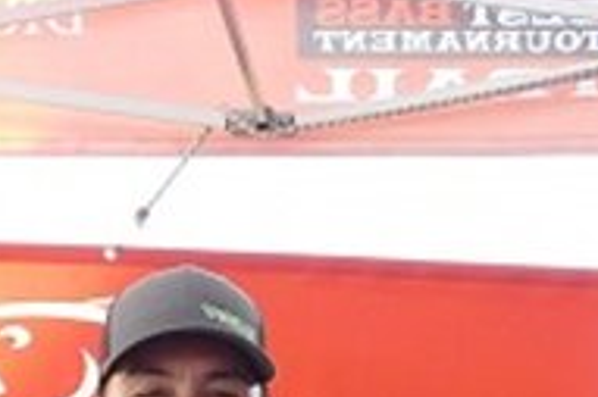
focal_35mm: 120
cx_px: 482
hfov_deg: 16.9
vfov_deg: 10.8
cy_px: 683
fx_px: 1992
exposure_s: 1/50
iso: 125
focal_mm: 6.3
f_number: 3.5
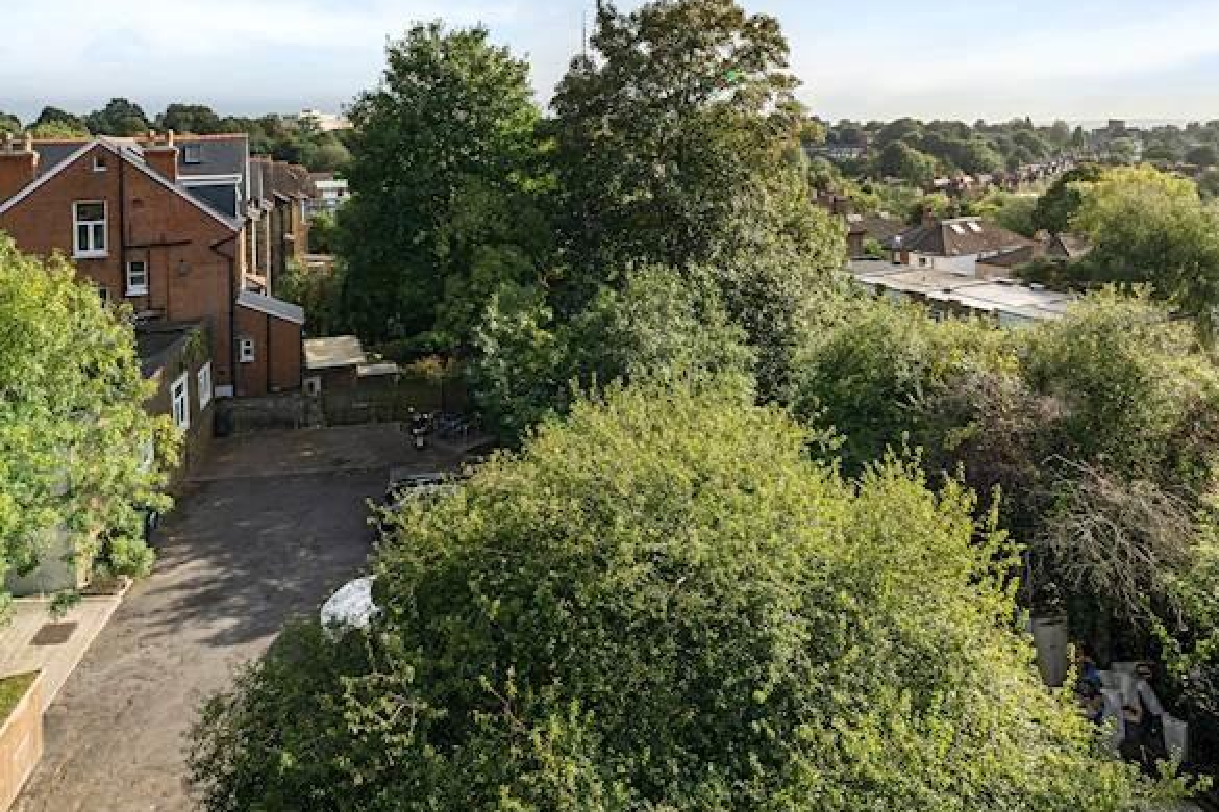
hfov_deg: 81.2
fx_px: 711
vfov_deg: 55.7
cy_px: 174
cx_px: 600
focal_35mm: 21
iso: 125
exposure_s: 1/200
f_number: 9
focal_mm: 12
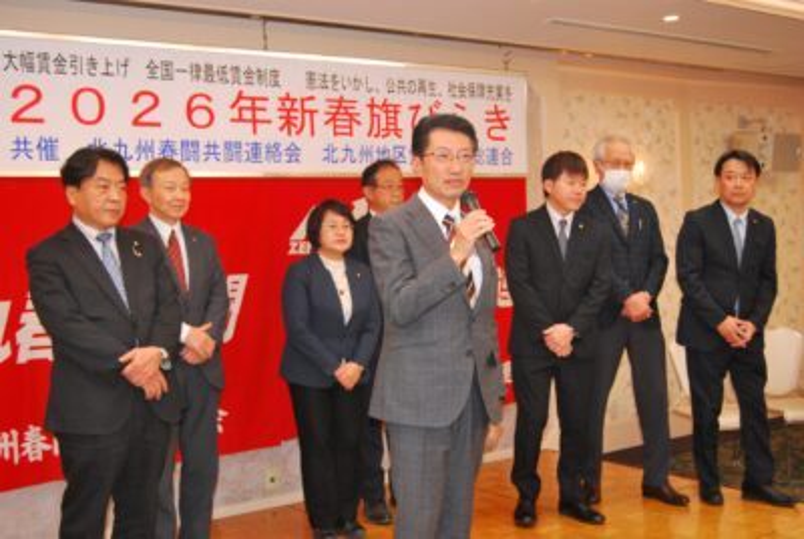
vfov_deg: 30.0
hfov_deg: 43.5
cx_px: 402
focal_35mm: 45
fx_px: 1006
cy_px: 270
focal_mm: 30
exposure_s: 1/60
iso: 800
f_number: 5
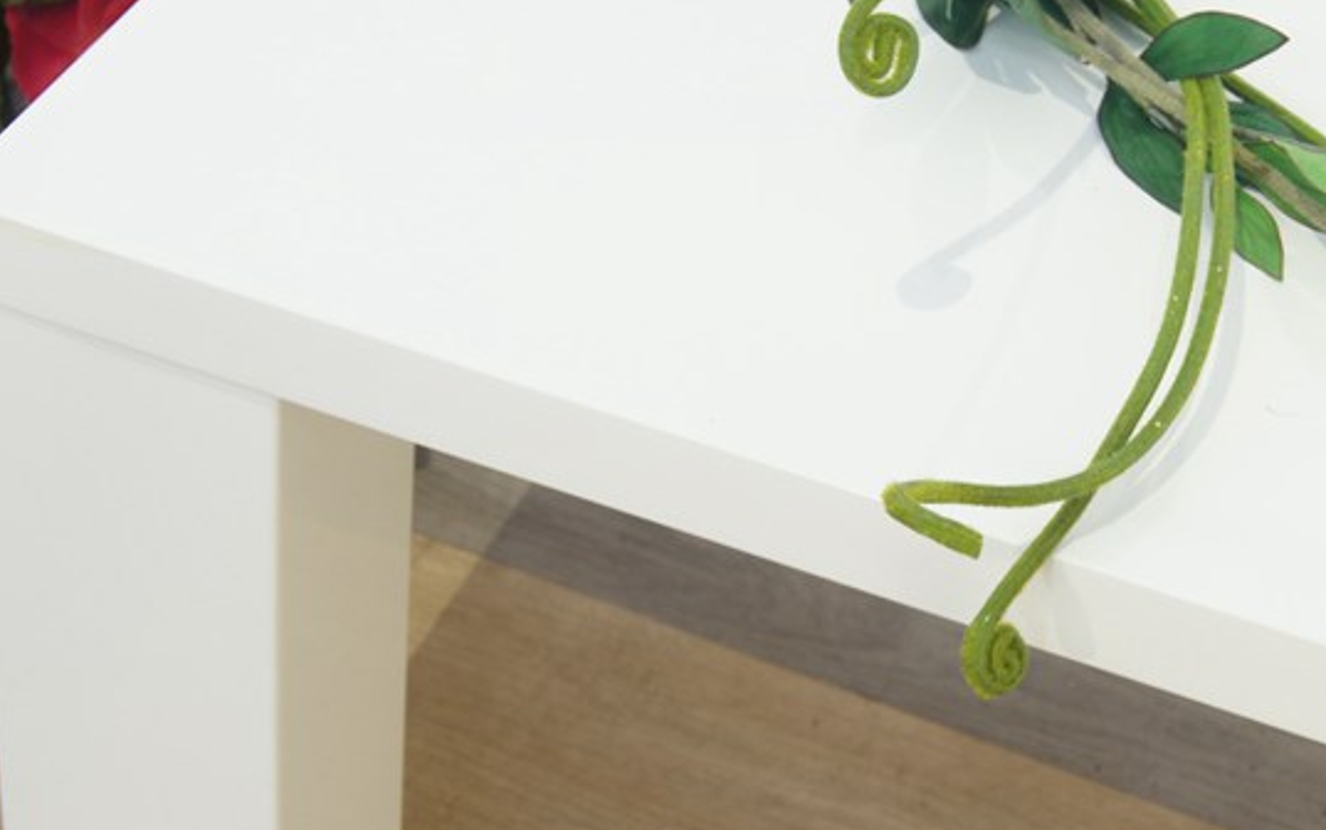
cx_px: 825
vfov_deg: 14.4
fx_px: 3290
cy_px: 532
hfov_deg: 22.7
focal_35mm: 91
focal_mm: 40
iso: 200
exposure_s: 1/4
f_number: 8
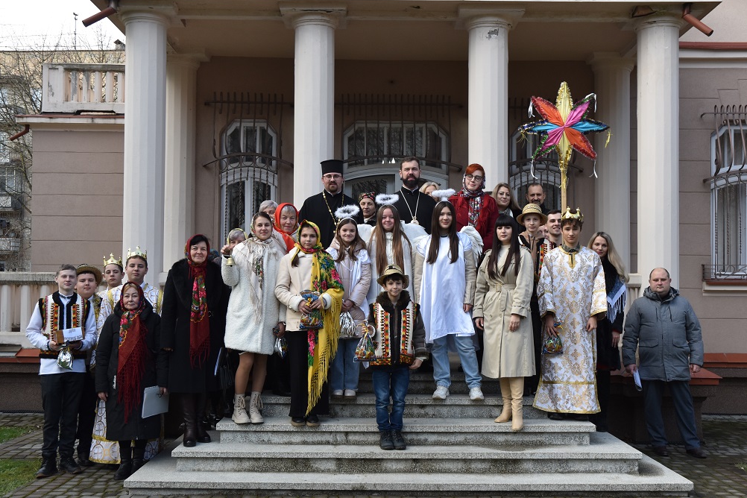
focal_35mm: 48
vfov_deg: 28.4
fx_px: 986
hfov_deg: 41.5
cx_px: 375
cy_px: 249
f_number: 5.6
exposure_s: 1/250
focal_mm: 31
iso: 360
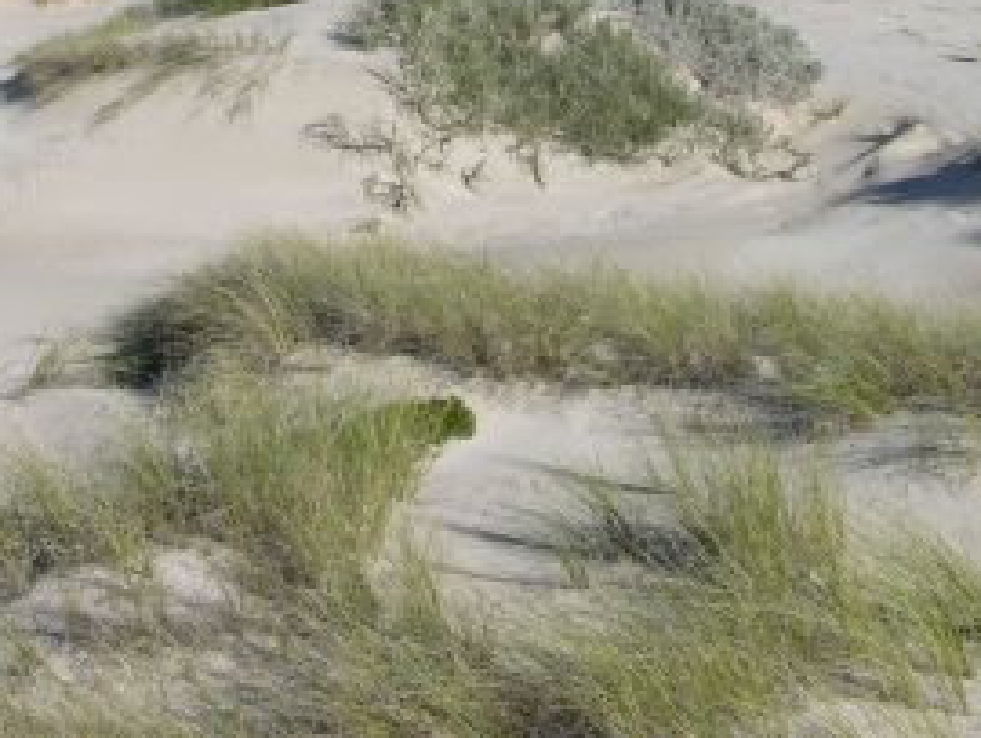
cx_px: 389
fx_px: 2241
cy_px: -91
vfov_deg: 18.0
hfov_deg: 24.6
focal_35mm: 79
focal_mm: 8.9
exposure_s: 1/269
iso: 50
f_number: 6.3
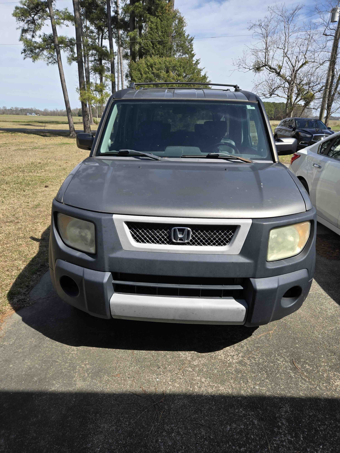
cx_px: 170
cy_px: 226
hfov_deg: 58.9
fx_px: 301
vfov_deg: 73.9
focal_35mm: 23
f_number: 1.8
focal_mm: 5.4
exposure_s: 1/1347
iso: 25
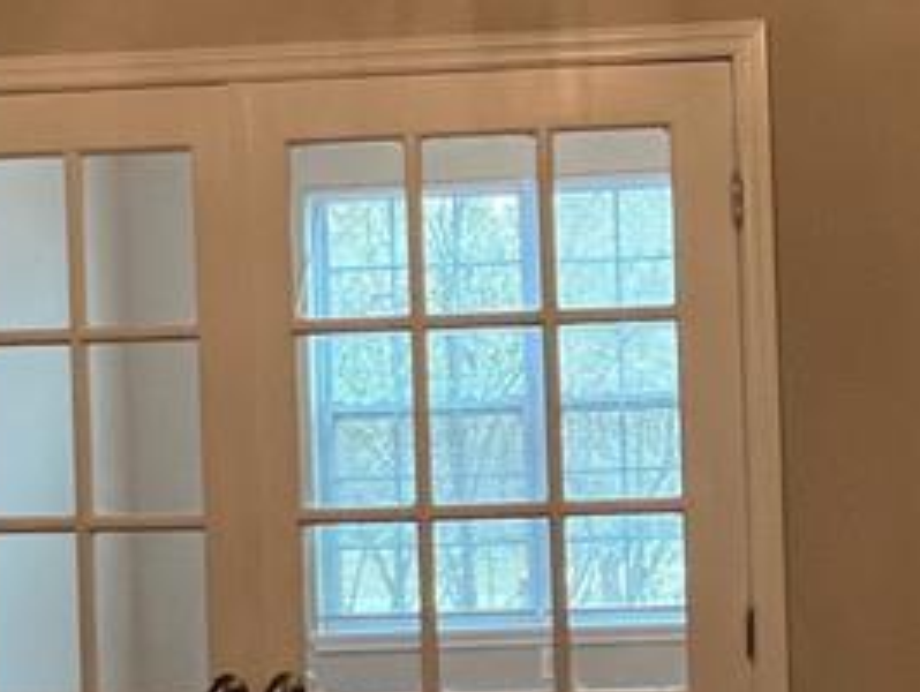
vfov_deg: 29.1
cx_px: 671
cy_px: 429
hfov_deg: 37.4
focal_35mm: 50
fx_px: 1330
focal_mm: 1.57
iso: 250
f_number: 1.8
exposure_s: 1/60
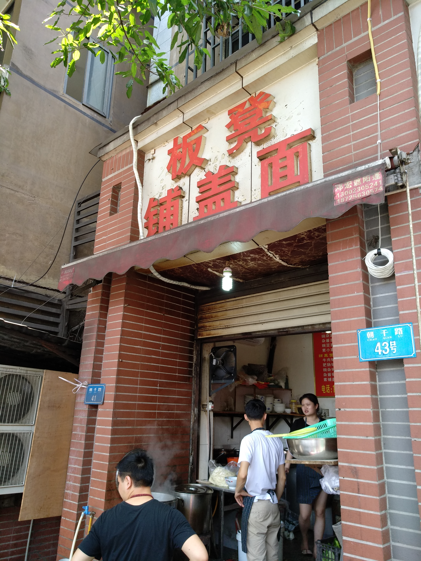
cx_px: 210
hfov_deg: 61.1
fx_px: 357
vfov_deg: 76.4
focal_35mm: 22
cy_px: 280
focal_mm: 3.81
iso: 200
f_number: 2.2
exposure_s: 1/100
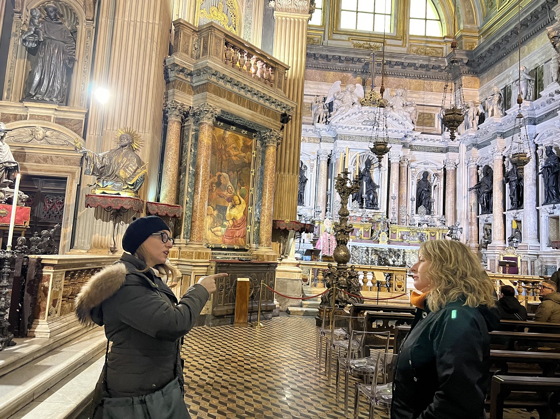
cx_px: 275
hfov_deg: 65.3
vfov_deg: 51.3
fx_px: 437
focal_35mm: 27
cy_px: 205
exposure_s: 1/33
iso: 400
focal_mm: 5.7
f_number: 1.5
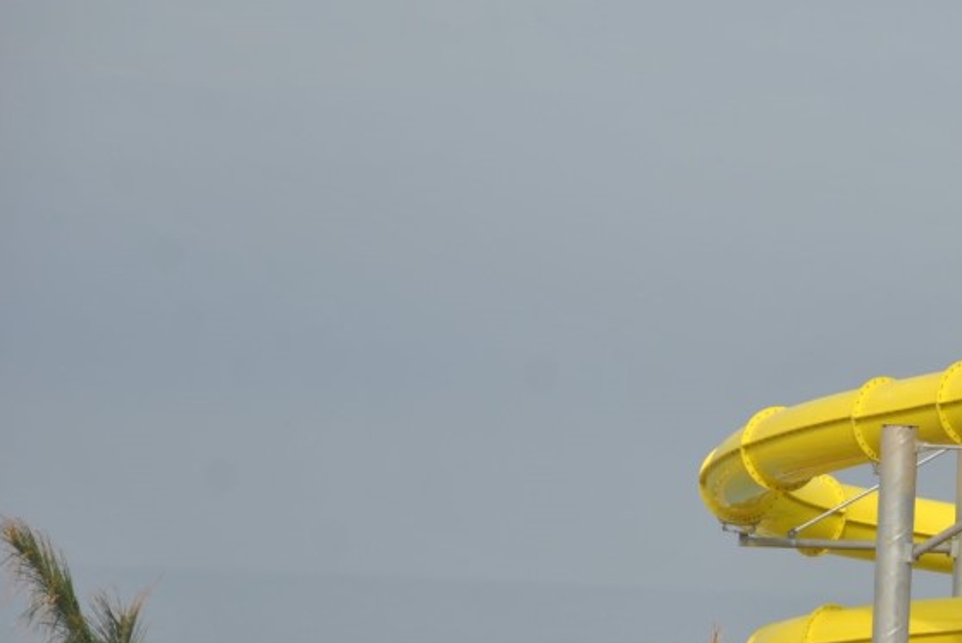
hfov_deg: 6.3
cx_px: 947
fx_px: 8665
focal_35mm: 324
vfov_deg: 4.2
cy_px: 445
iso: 100
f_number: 5.6
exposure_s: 1/500
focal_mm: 105
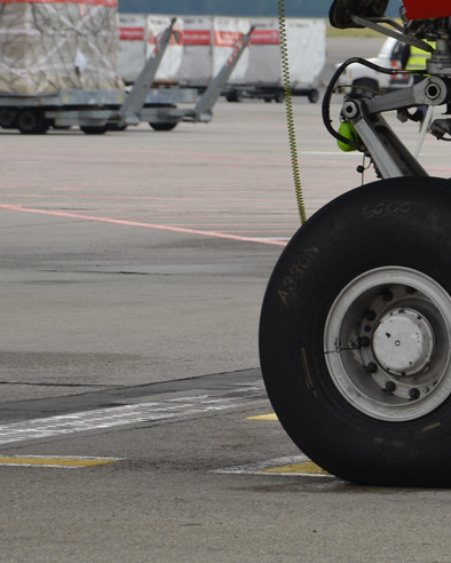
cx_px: 483
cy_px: 114
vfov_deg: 5.3
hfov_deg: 4.3
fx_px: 6039
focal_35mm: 362
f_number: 7.1
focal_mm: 105
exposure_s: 1/200
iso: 160
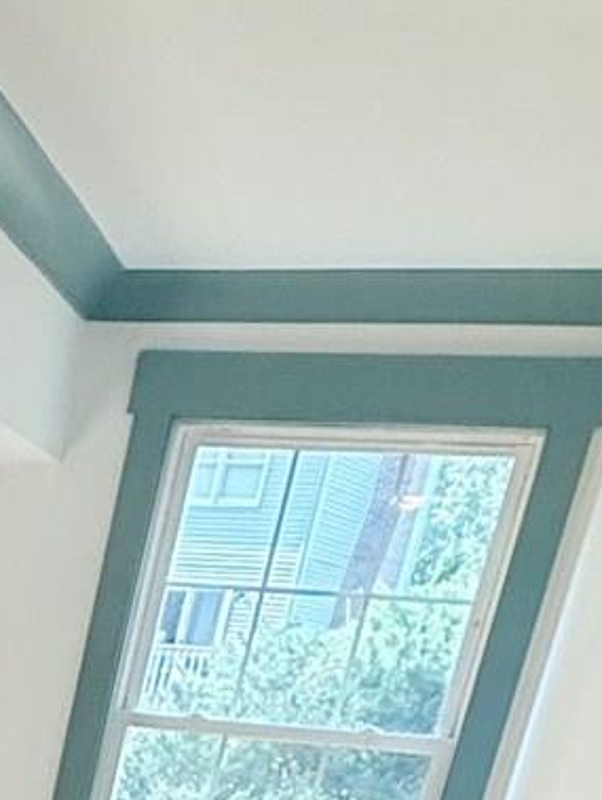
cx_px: -651
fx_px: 1968
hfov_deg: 14.2
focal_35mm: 85
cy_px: 1518
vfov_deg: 17.6
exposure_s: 1/120
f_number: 2.2
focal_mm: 2.22
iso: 100
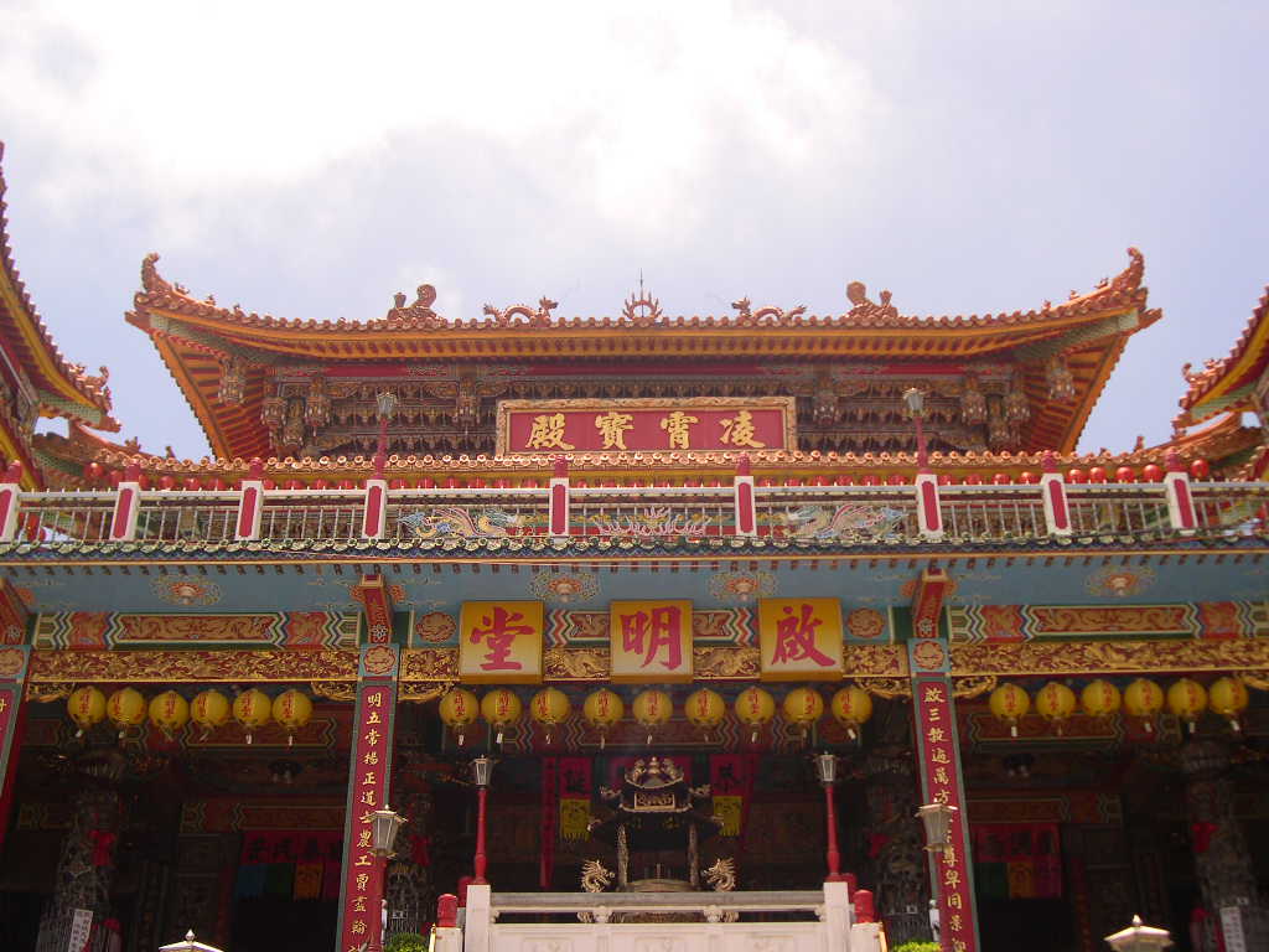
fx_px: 1540
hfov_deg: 44.8
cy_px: 476
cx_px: 634
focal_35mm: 42
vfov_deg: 34.3
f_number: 8
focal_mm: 9
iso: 100
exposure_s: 1/124
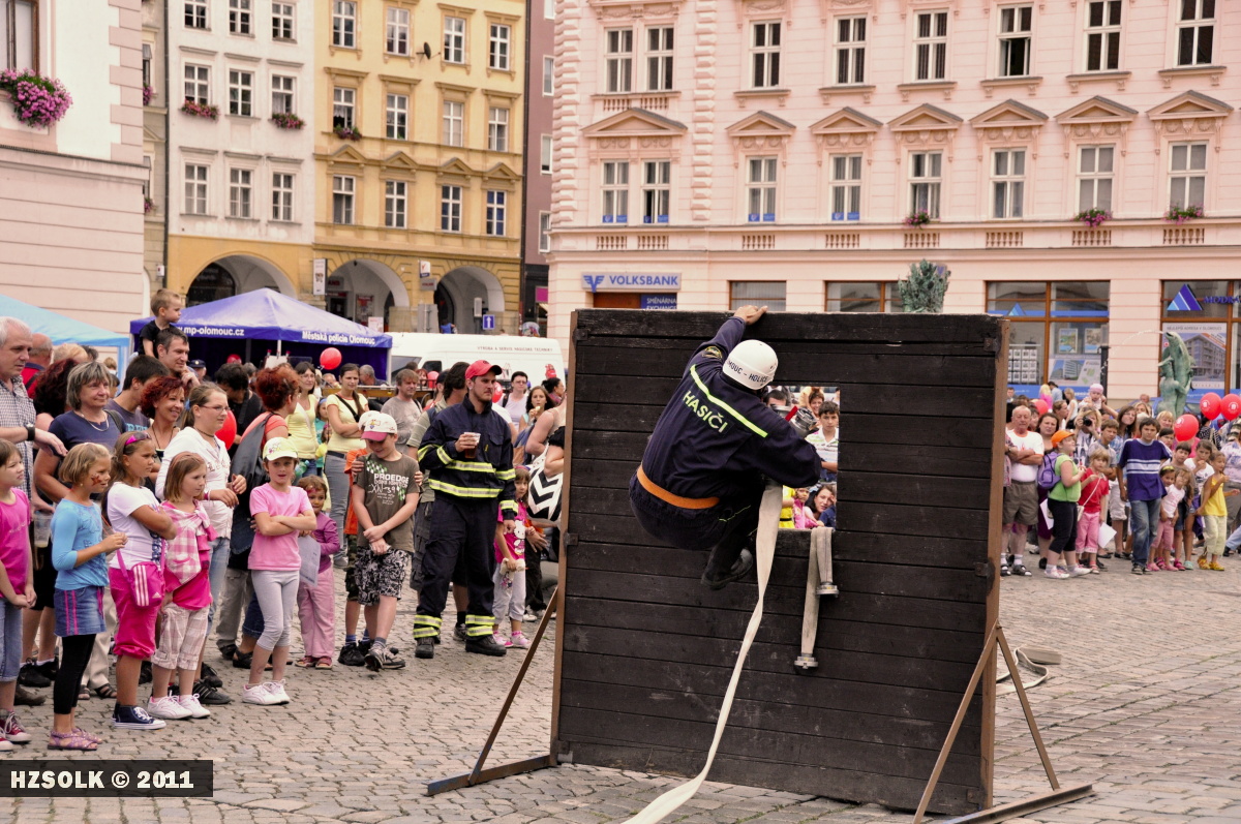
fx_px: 2582
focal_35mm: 75
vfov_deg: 18.1
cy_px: 412
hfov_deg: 27.0
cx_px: 620
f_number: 7.1
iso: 1250
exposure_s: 1/1600
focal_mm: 50
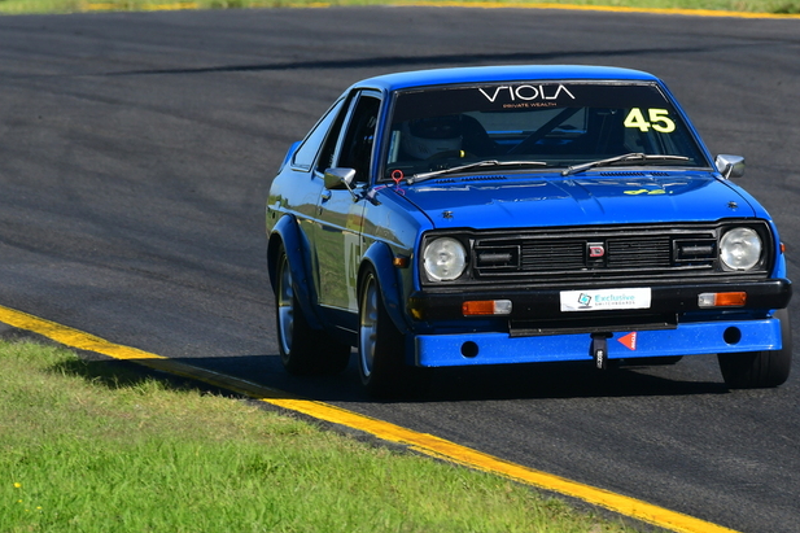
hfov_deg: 2.1
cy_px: 194
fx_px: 21615
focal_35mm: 973
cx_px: 515
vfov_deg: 1.4
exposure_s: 1/640
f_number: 11
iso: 500
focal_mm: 500
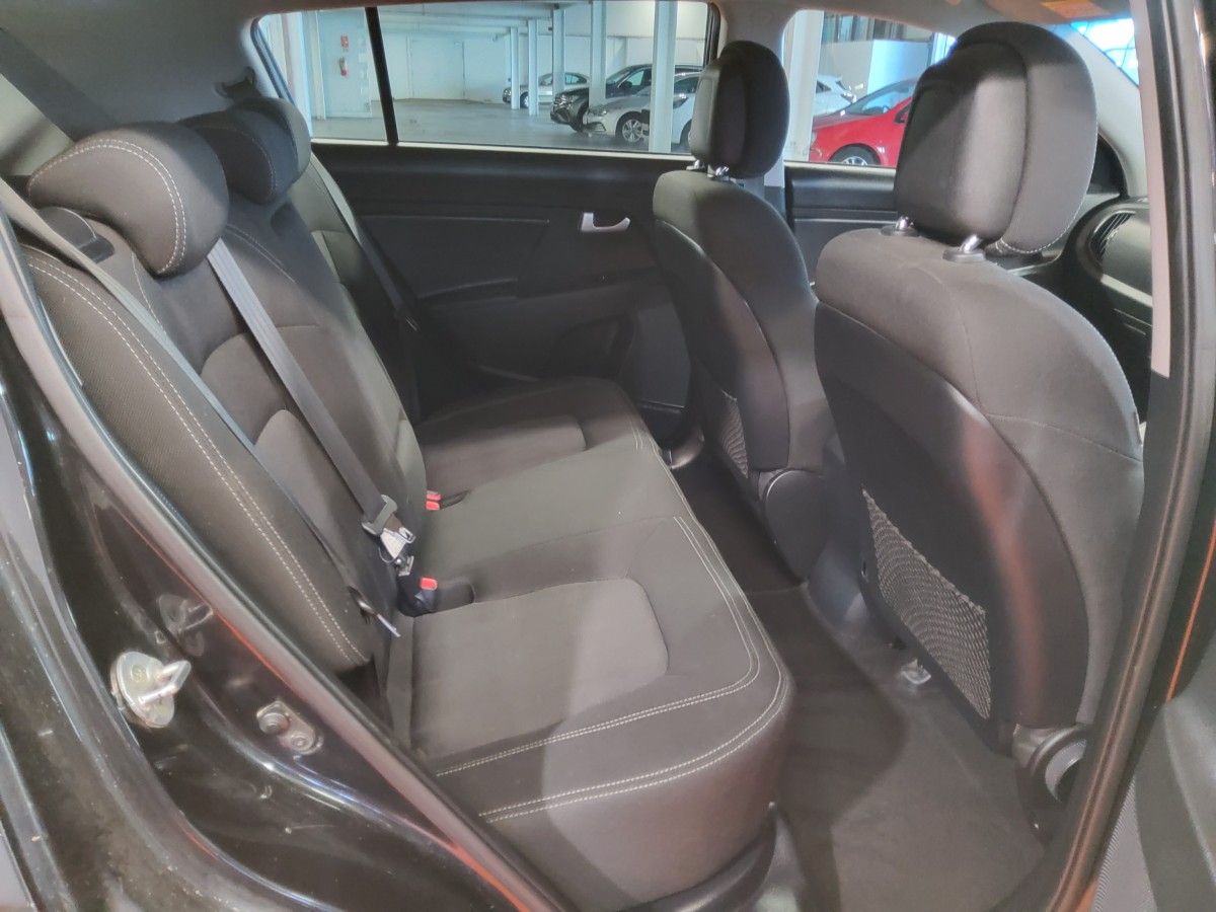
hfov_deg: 67.3
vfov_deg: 53.1
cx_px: 608
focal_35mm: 26
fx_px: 913
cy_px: 456
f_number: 2
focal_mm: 3.08
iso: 1000
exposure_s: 1/20
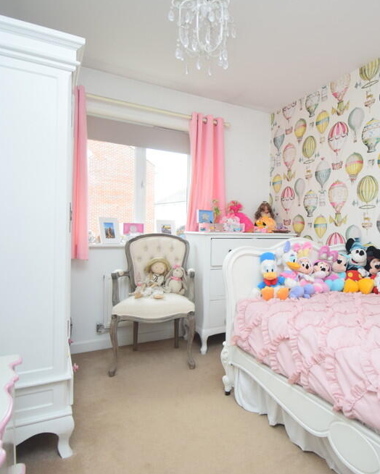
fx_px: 309
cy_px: 240
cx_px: 257
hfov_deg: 61.4
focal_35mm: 22
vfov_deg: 75.0
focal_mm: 10
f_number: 4.5
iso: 900
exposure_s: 1/60
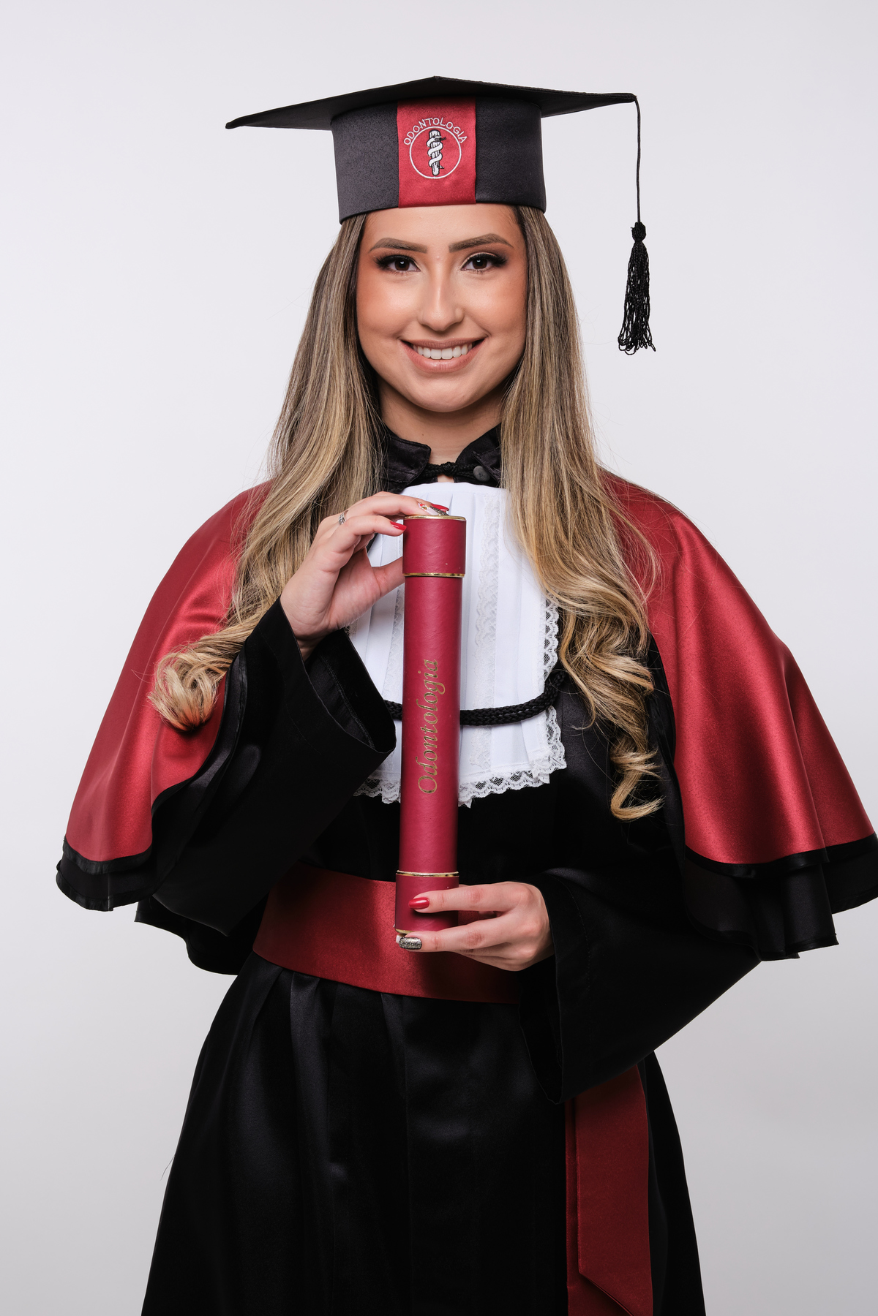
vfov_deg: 27.0
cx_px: 439
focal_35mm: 75
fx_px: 2744
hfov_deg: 18.2
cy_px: 658
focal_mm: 50
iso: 160
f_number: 11
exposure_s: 1/200
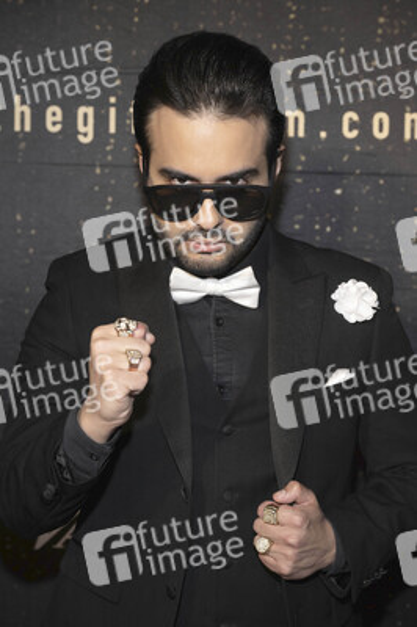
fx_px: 1323
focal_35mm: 76
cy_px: 314
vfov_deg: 26.7
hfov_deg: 17.9
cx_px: 208
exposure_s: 1/200
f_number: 5.6
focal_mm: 76
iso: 800
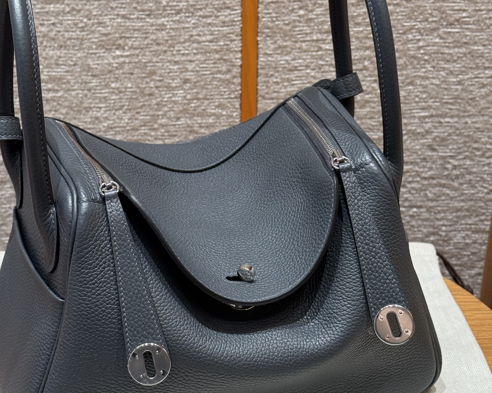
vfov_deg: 20.4
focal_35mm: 75
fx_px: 1092
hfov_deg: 25.4
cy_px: 165
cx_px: 214
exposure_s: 1/100
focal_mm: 6.76
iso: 125
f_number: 1.78
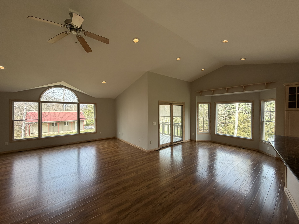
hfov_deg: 102.1
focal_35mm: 14
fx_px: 121
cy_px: 112
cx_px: 150
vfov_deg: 85.7
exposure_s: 1/120
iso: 64
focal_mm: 2.22
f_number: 2.2
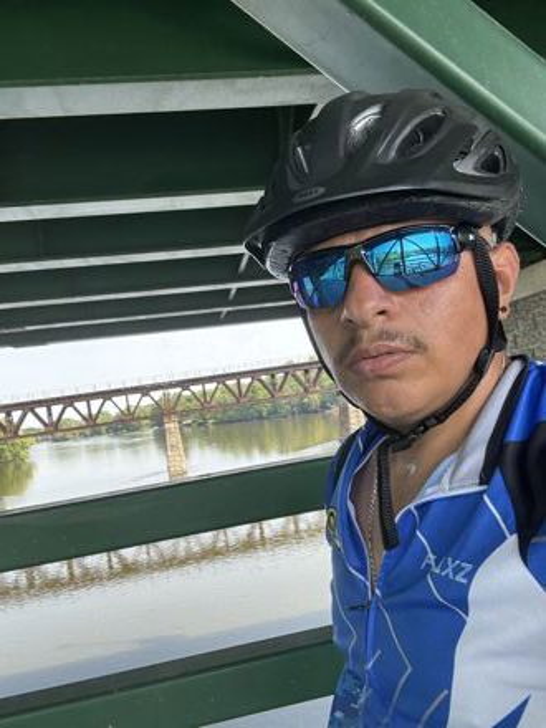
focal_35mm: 30
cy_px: 364
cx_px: 273
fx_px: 631
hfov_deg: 46.8
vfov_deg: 60.0
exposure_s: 1/121
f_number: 1.9
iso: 40
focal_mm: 2.69
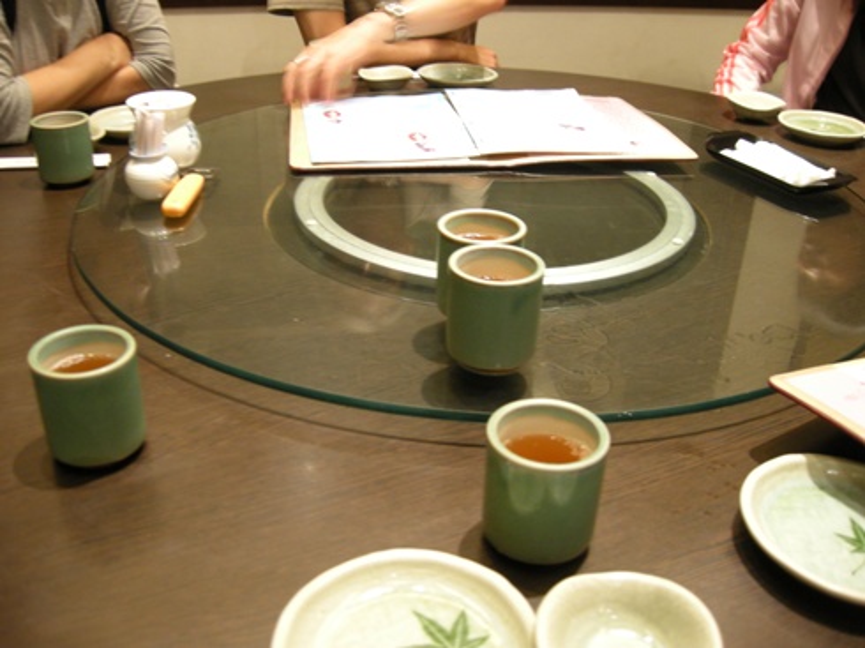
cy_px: 324
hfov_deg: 52.6
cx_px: 432
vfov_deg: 40.7
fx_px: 874
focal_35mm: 35
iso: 200
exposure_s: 1/2
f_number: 2.7
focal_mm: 7.5
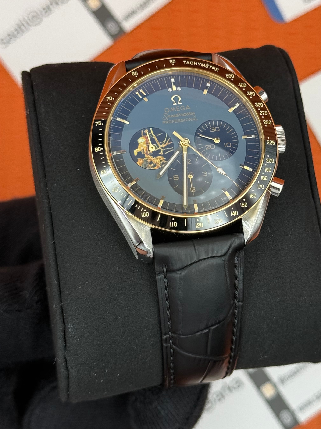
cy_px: 211
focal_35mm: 72
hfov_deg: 20.4
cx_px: 192
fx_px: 890
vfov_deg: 27.0
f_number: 1.78
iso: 50
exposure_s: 1/122
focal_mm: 6.76
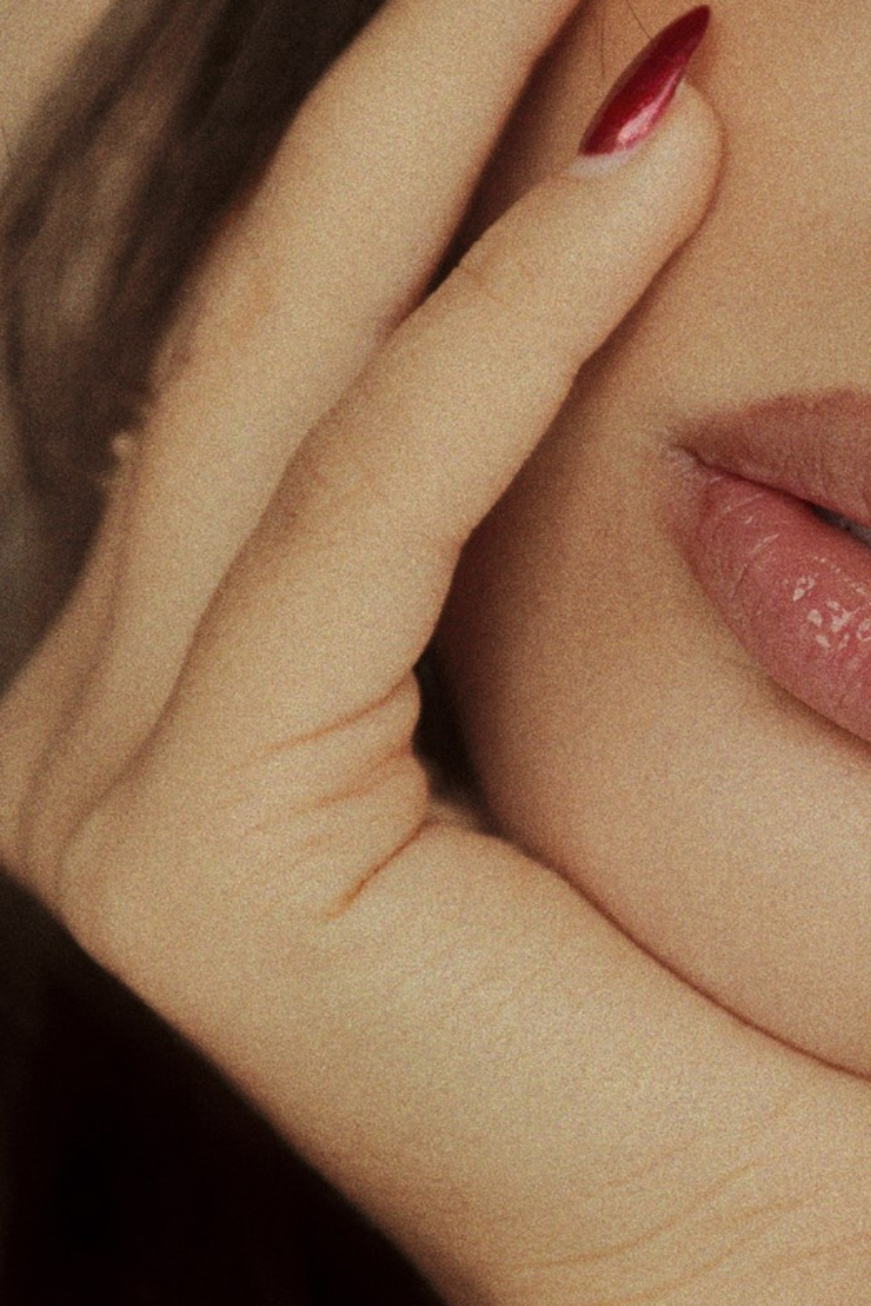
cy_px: 699
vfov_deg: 6.0
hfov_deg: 4.0
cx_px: 1343
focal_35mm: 345
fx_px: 12515
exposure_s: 1/250
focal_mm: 85
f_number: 2.5
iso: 200
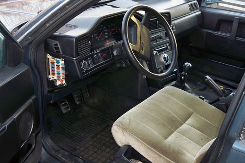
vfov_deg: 29.2
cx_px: 144
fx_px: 313
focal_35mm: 46
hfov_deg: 42.6
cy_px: 71
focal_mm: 7.9
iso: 200
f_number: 3.1
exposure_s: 1/30
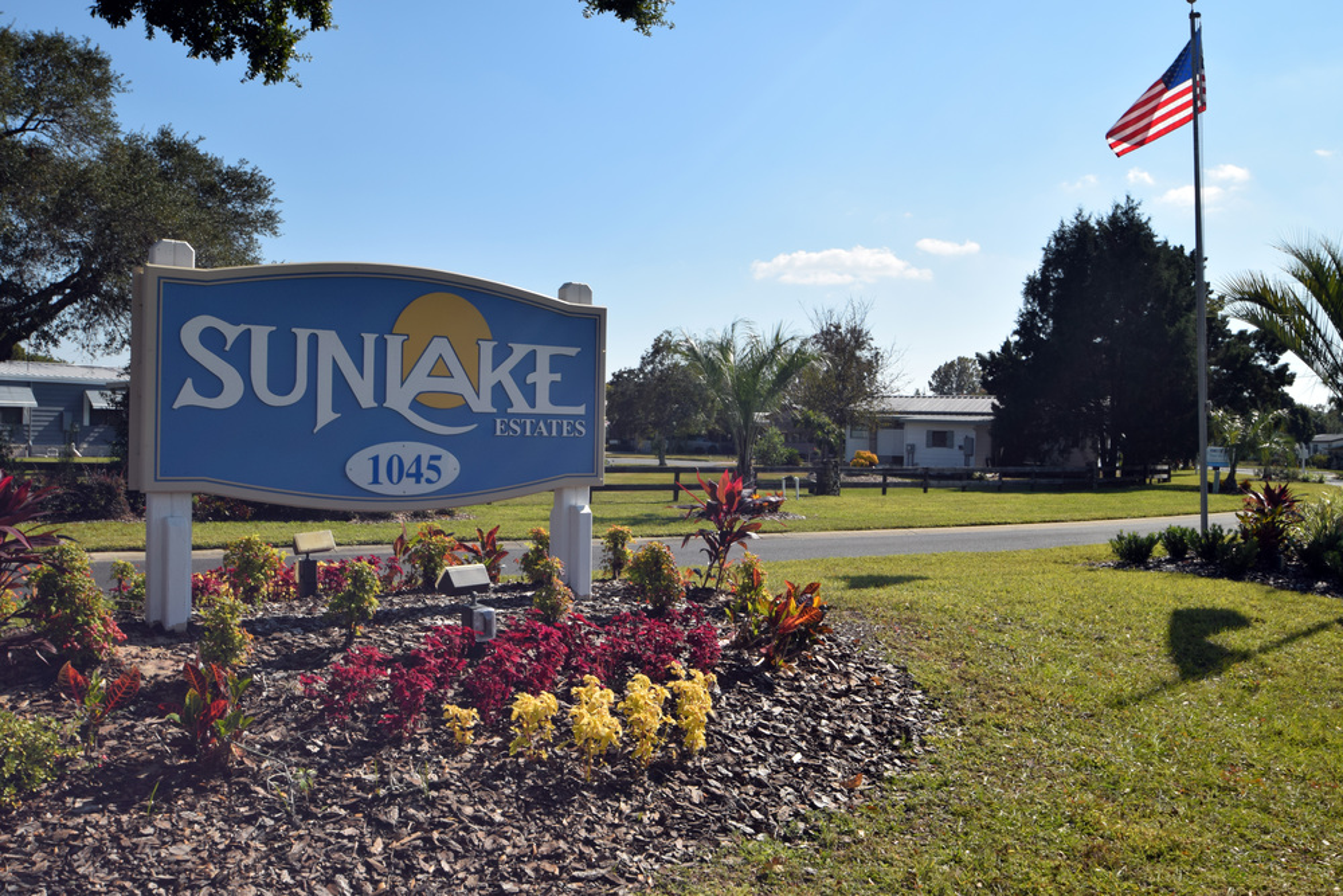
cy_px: 448
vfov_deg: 41.7
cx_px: 672
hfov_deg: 59.5
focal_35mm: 32
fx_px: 1175
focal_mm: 21
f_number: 10
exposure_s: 1/200
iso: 100
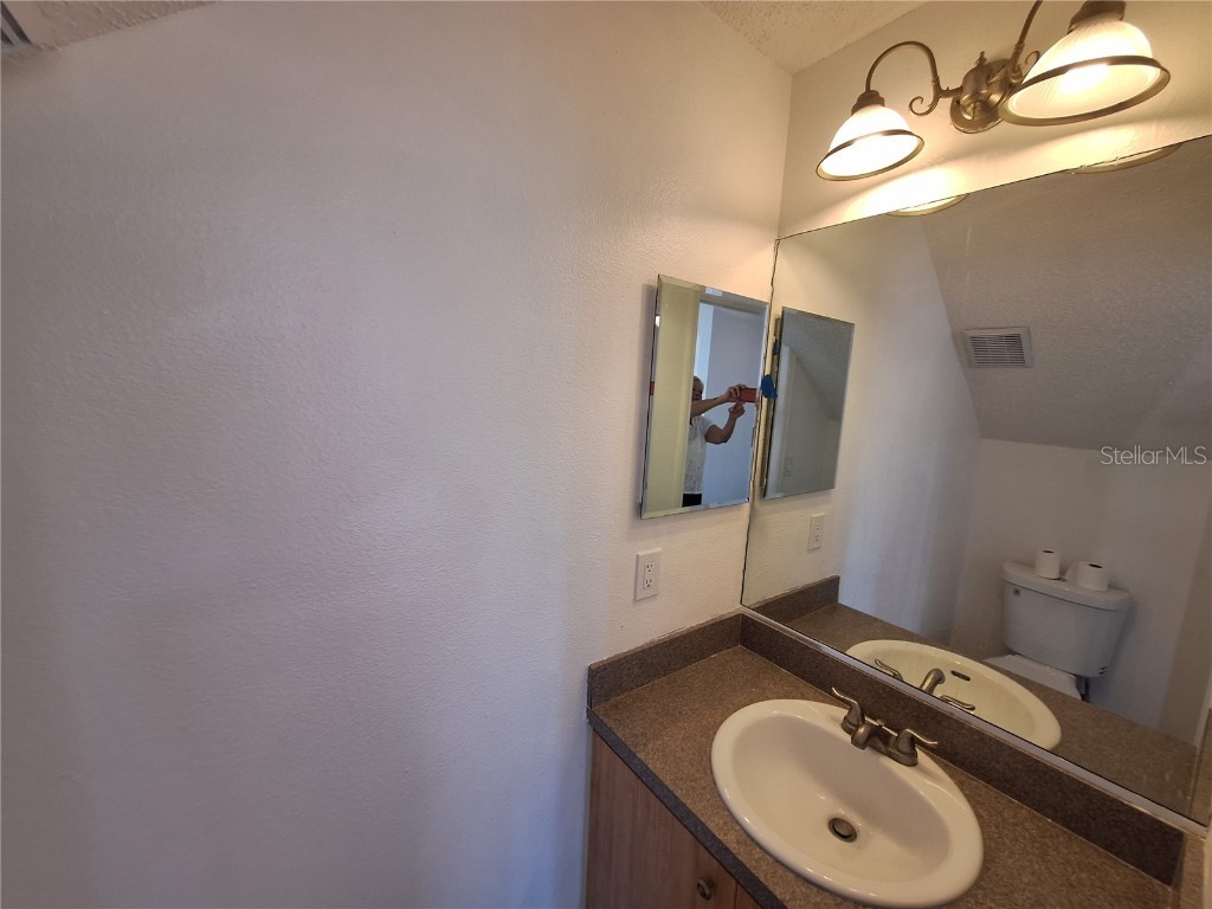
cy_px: 454
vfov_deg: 89.9
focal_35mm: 13
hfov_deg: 106.2
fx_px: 455
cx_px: 606
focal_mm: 1.74
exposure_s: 1/40
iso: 64
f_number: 2.2
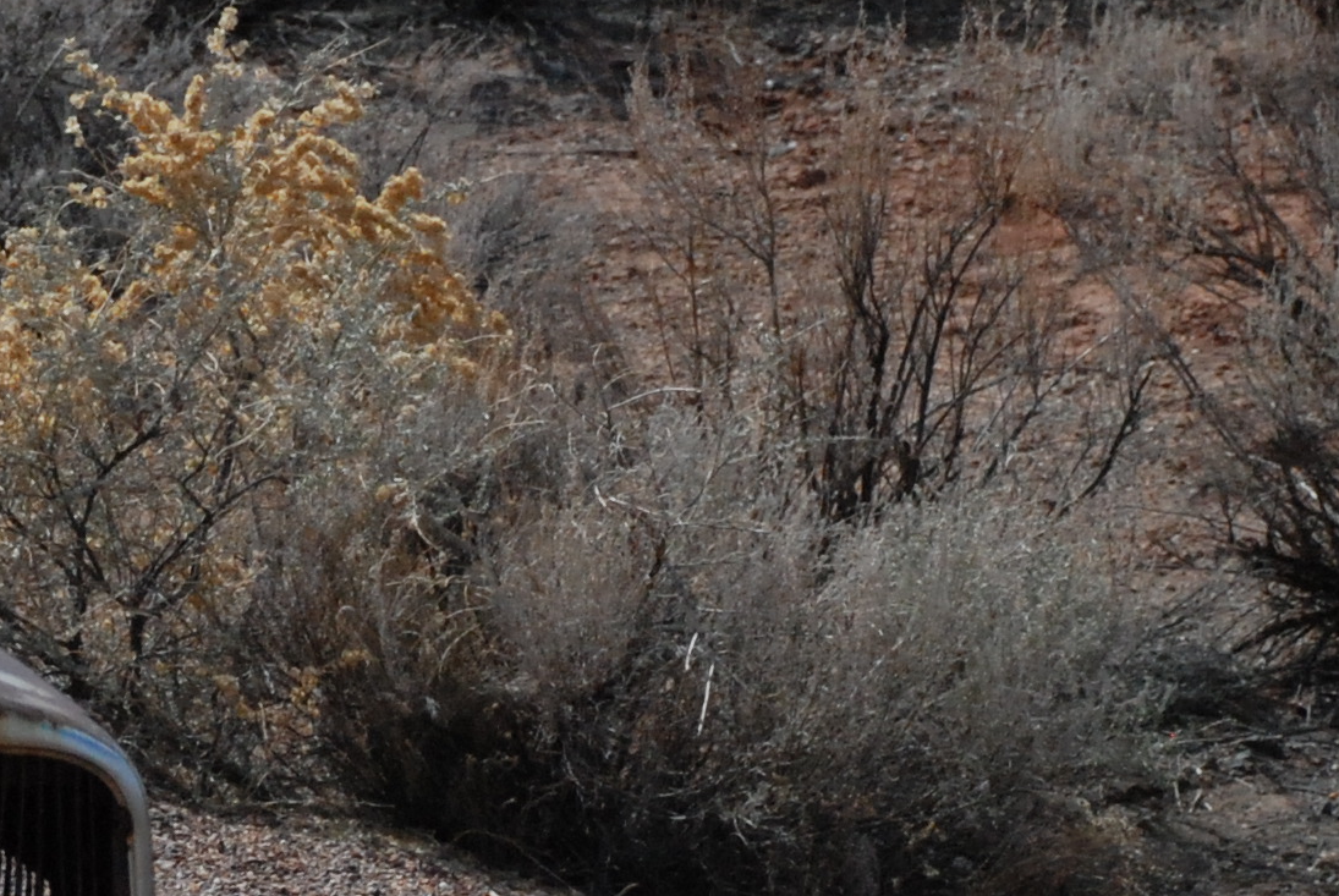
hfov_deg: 6.2
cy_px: 143
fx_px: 12252
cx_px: -438
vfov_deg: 4.2
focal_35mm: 329
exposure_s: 1/4000
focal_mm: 62
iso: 640
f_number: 5
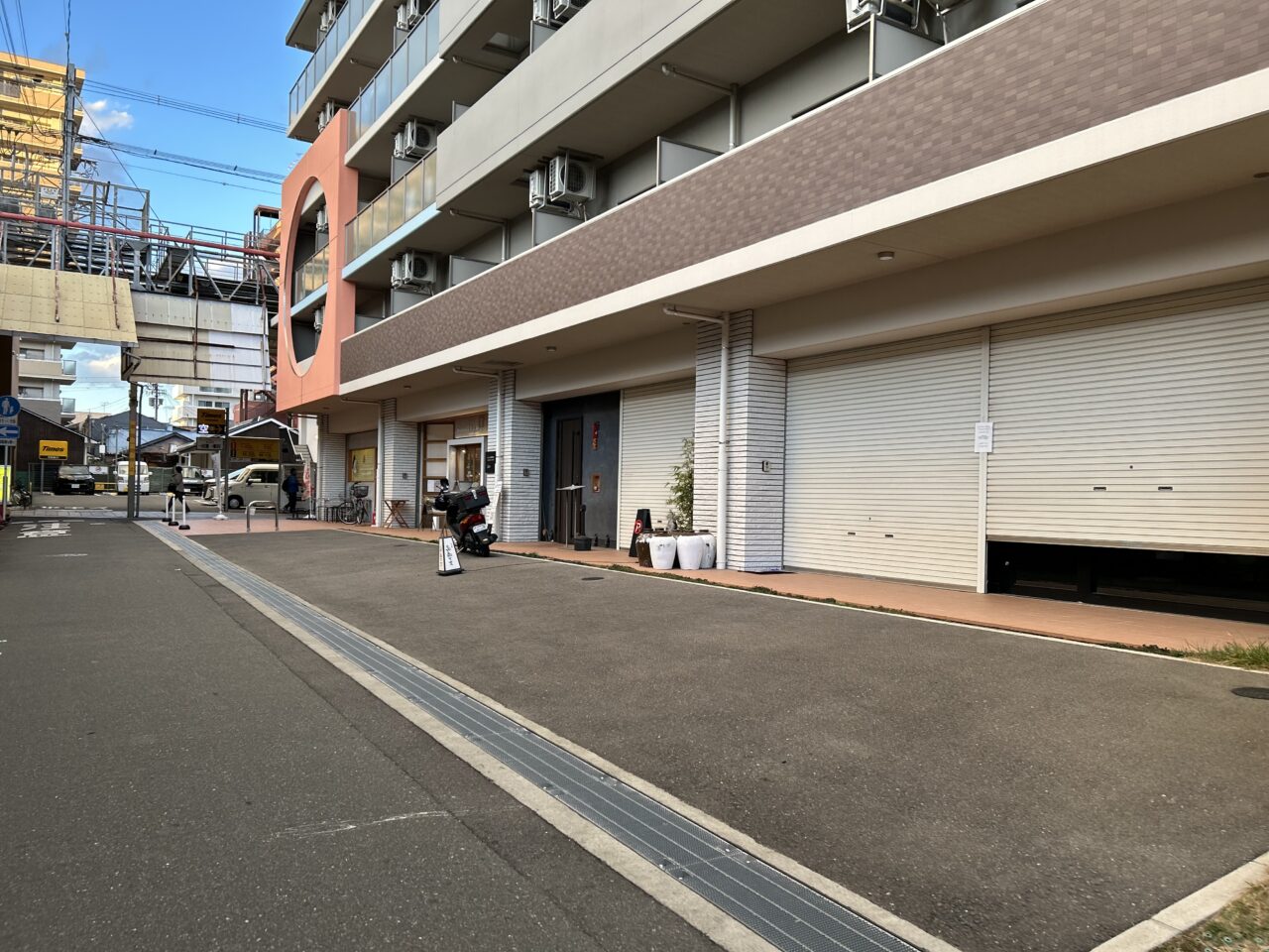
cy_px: 476
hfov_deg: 67.3
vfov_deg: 53.1
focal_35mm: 26
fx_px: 953
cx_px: 634
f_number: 1.5
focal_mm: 5.7
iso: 32
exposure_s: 1/135
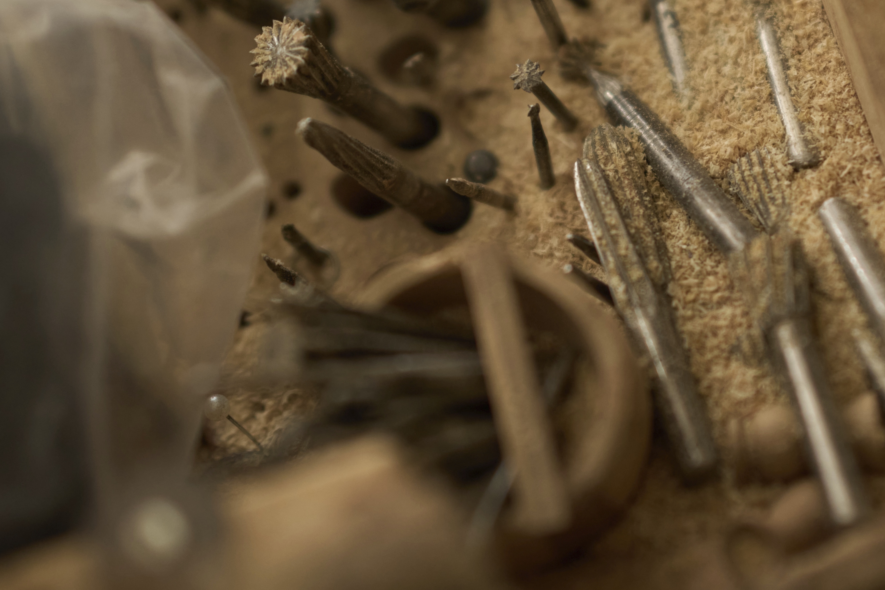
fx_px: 2704
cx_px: 618
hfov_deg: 18.5
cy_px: 155
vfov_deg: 12.4
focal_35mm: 110
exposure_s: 1/1250
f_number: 1.4
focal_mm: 50
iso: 800
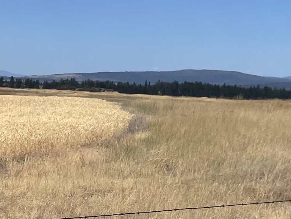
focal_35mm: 104
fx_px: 874
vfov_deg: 14.2
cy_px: 63
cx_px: -187
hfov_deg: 16.6
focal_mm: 4.2
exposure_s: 1/6135
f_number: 1.6
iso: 32
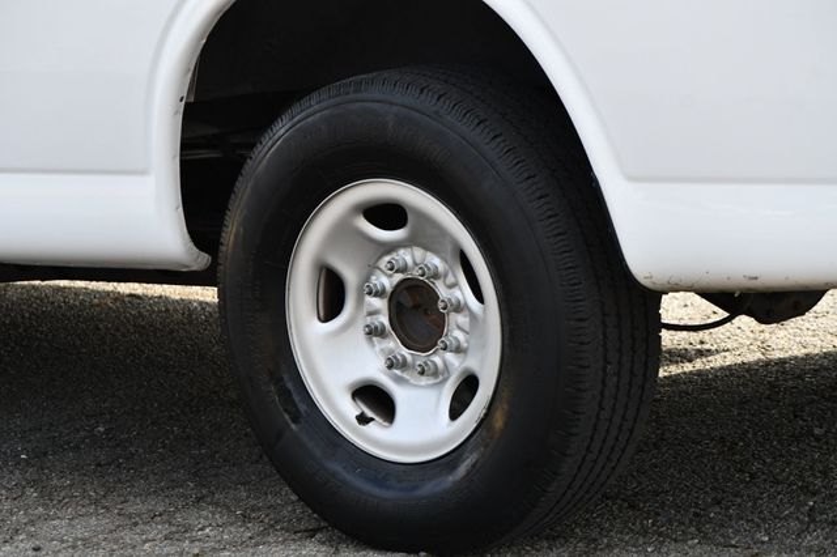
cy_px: 278
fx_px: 3486
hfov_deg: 13.7
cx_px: 418
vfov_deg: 9.1
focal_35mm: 150
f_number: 6.3
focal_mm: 100
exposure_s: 1/250
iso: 200
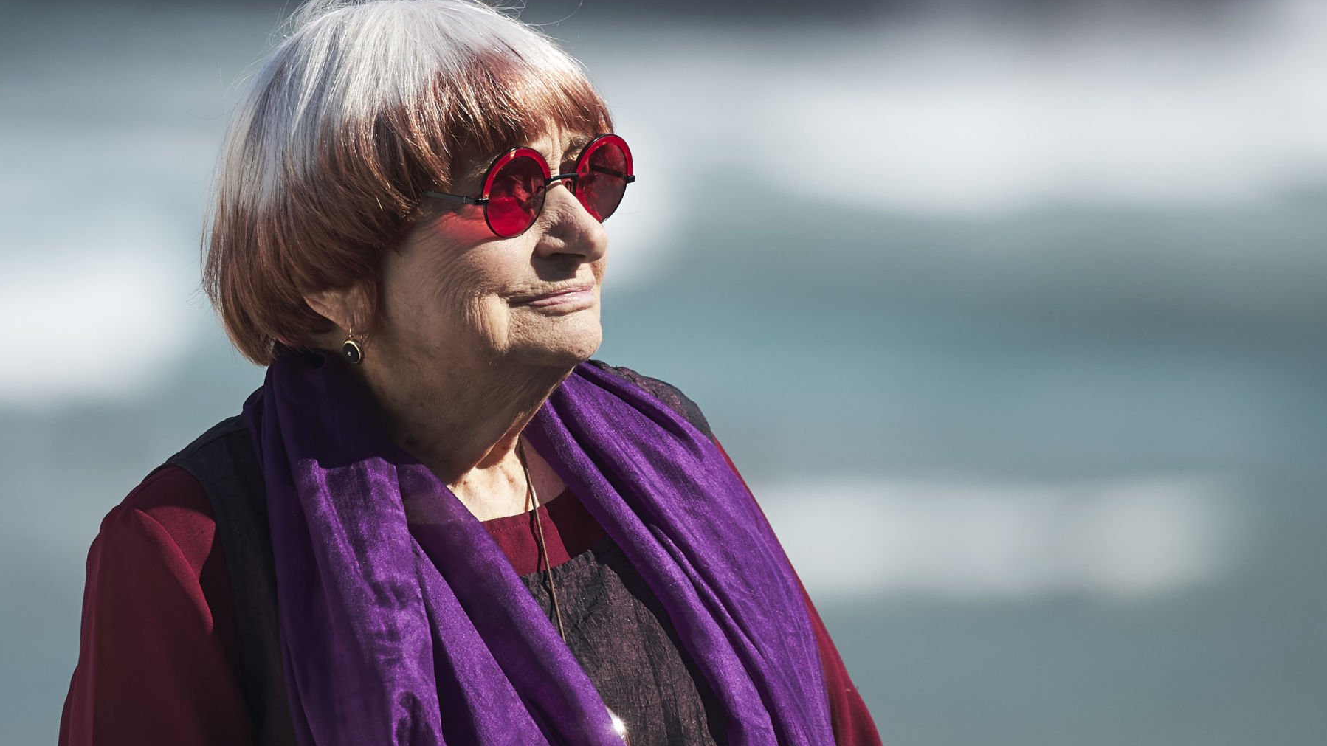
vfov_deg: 2.9
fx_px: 14777
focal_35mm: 420
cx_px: 662
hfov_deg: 5.1
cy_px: 375
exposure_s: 1/2000
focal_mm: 400
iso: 400
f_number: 5.6
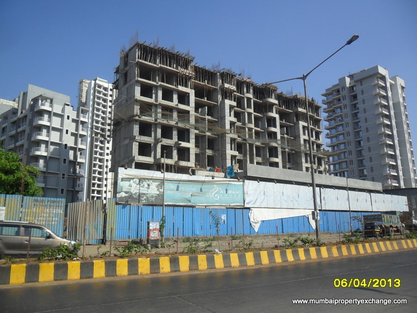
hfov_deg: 65.3
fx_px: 325
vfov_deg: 51.4
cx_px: 208
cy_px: 156
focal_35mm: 27
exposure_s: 1/250
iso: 100
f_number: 8.9
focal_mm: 4.9
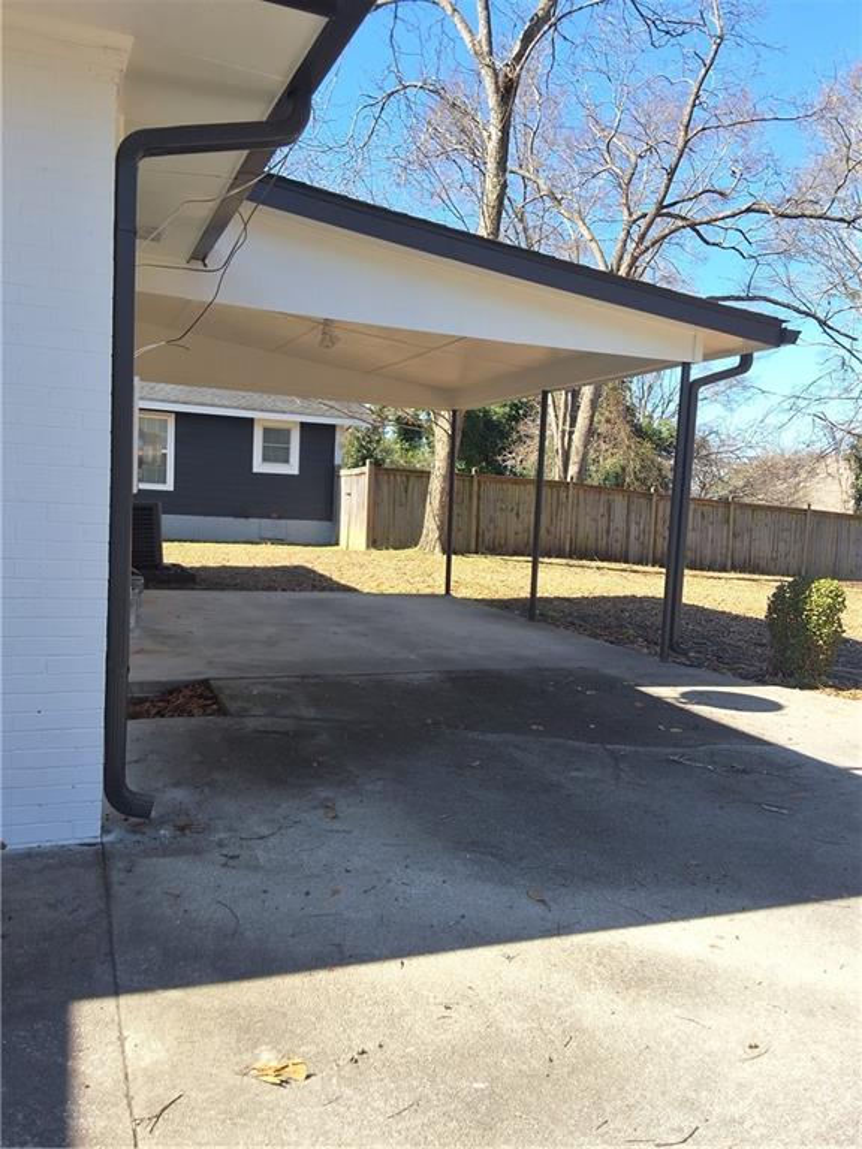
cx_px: 431
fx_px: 930
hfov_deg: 49.7
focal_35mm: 28
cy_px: 574
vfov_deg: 63.4
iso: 32
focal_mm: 2.91
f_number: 1.9
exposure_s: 1/611
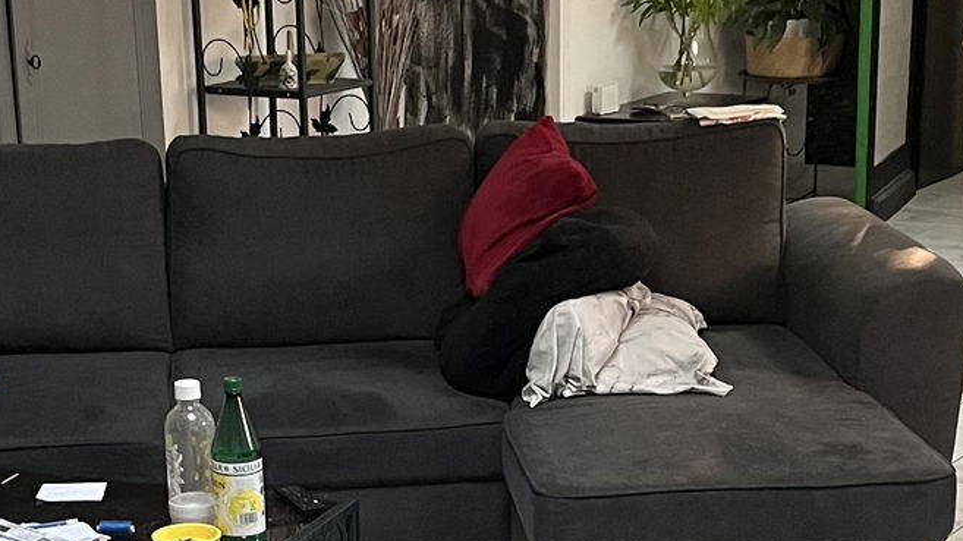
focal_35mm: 92
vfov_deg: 12.9
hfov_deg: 23.1
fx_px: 2348
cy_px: 622
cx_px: 361
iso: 250
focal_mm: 5.1
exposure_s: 1/60
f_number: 1.6
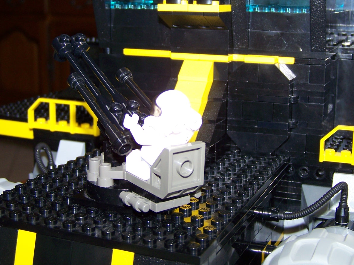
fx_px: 552
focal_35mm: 54
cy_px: 102
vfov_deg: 27.0
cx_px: 200
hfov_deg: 35.5
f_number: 2.8
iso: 80
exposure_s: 1/60
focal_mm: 6.7
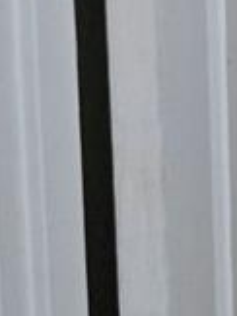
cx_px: 682
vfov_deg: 9.5
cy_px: -595
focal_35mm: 169
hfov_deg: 7.8
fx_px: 1545
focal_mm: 6.3
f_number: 1.7
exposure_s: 1/120
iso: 640
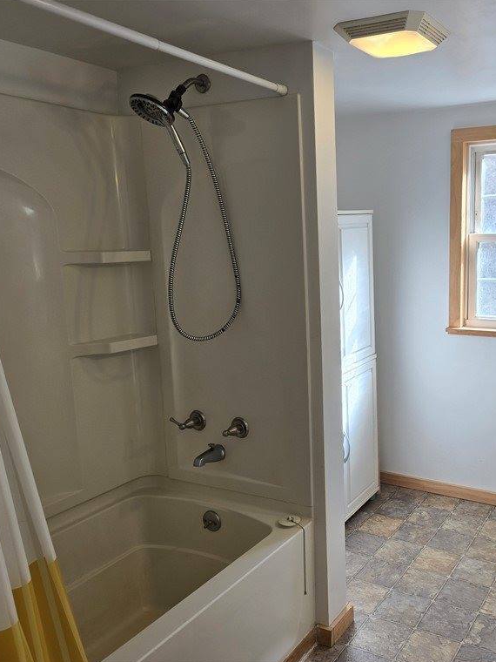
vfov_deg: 58.4
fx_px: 592
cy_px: 331
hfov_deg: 44.1
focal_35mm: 31
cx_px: 366
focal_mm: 6.3
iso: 32
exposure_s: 1/120
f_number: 1.7
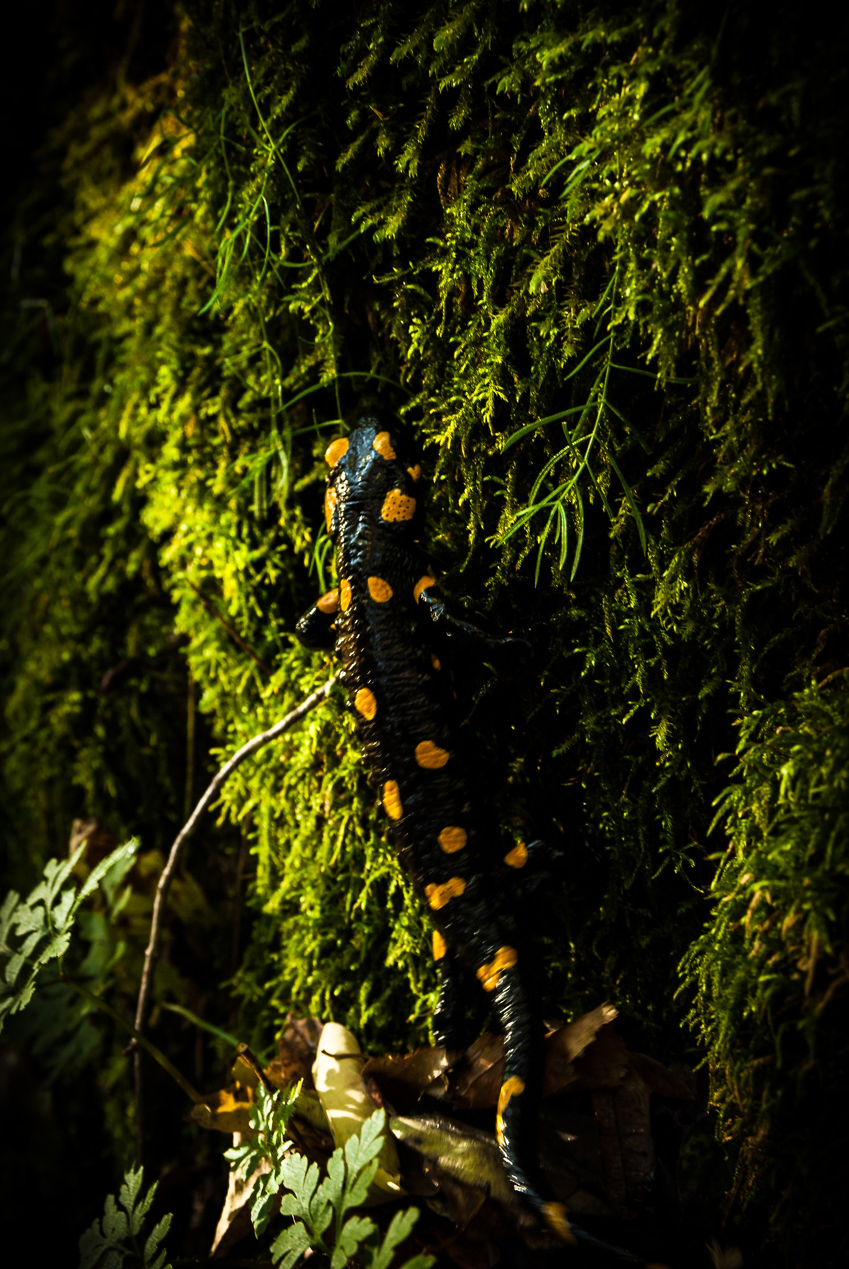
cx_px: 425
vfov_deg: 38.8
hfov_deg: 26.6
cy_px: 626
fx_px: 1799
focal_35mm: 51
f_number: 6.3
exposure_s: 1/25
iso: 100
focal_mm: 32
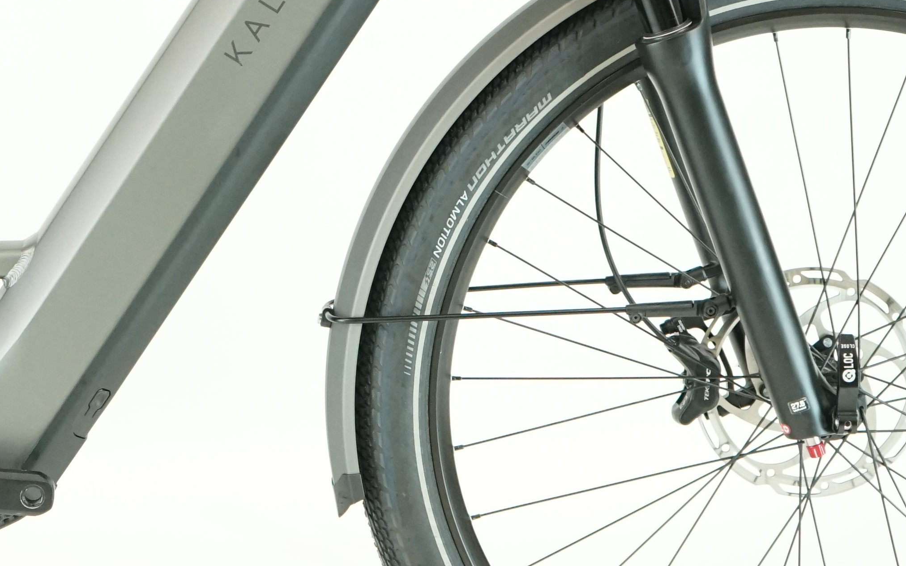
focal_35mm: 142
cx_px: 10
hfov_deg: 14.5
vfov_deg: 9.2
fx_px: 3506
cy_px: 9
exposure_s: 1/200
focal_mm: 47
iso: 2000
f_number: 4.5
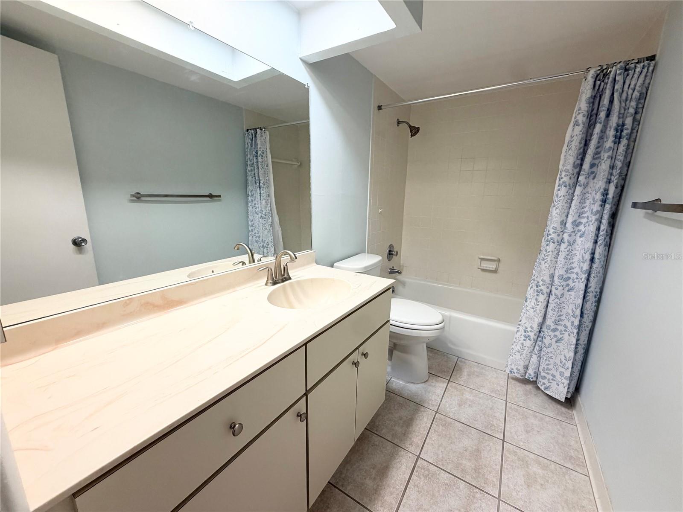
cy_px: 256
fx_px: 276
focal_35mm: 14
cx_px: 342
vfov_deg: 85.7
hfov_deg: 102.1
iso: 125
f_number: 2.2
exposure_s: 1/120
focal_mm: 2.22
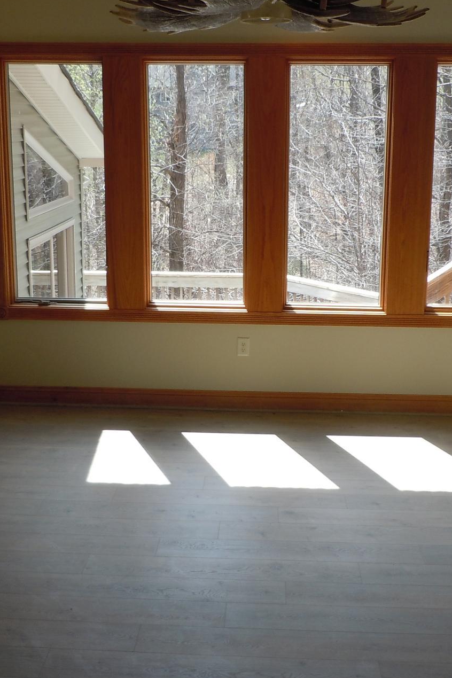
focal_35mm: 47
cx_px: 221
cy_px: 318
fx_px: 885
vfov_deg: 41.9
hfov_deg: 28.6
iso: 100
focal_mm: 5
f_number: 3.7
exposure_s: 1/125
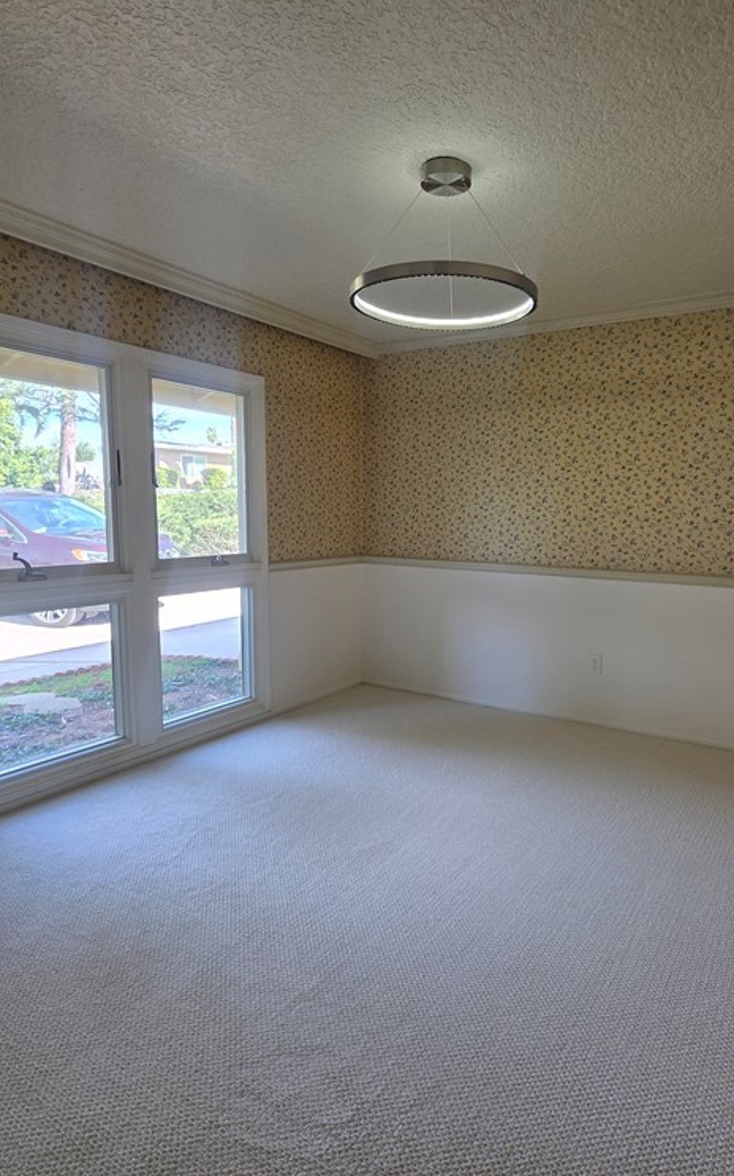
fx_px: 608
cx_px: 443
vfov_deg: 88.0
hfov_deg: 61.6
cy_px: 587
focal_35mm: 19
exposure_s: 1/120
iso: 80
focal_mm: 2.2
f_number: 1.9
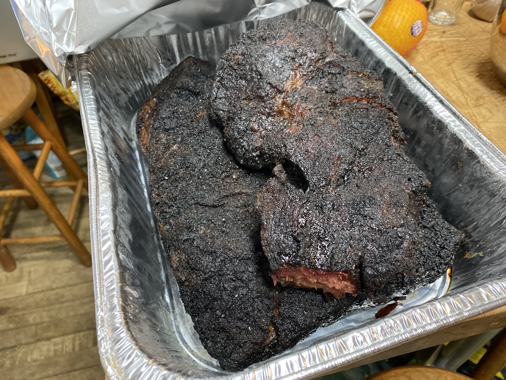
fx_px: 380
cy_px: 190
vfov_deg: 53.1
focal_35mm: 26
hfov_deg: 67.3
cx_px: 253
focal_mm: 4.25
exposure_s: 1/40
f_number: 1.8
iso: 640
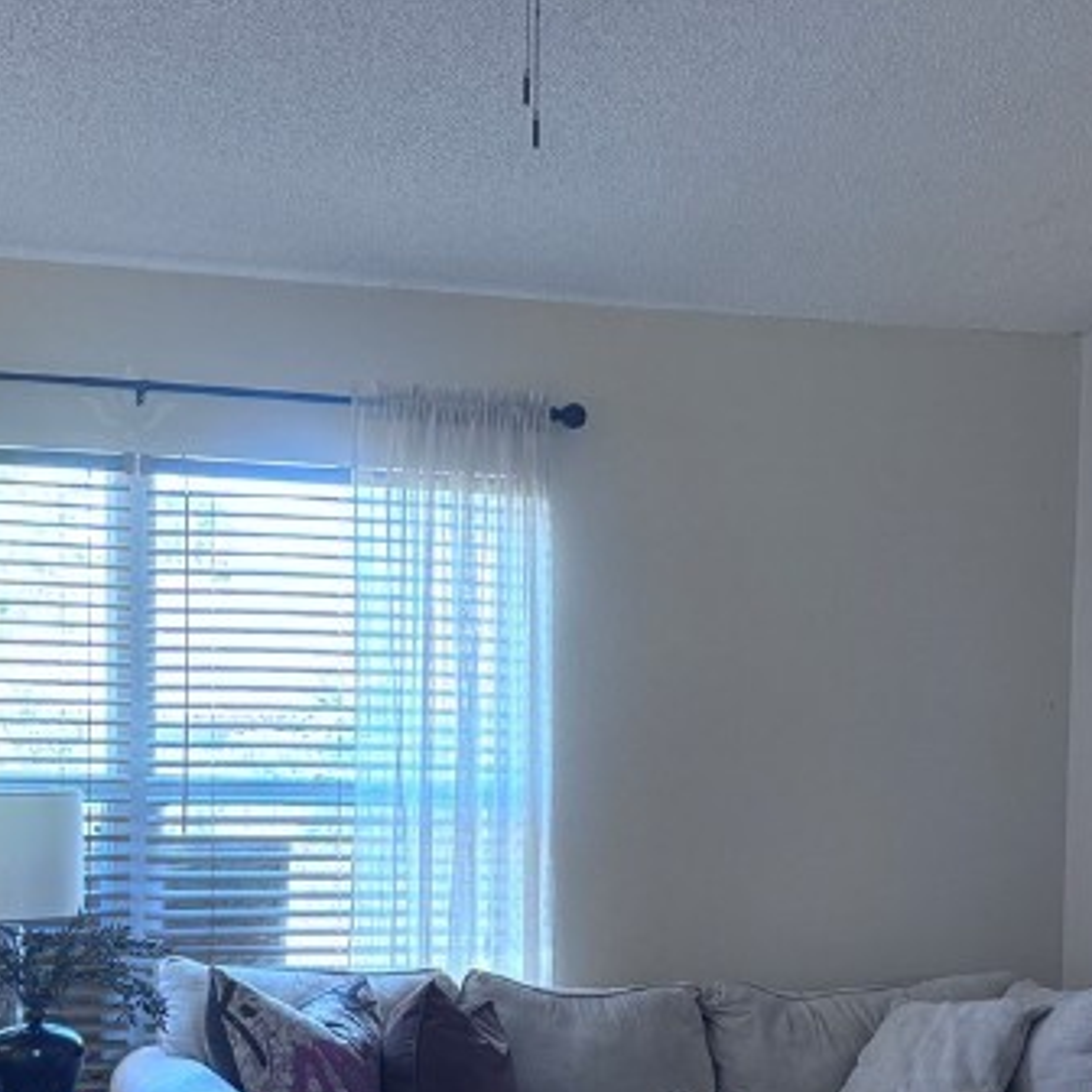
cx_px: 595
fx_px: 2498
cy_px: 874
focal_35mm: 70
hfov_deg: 24.6
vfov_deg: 24.3
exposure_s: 1/60
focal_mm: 5.96
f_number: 1.6
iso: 125
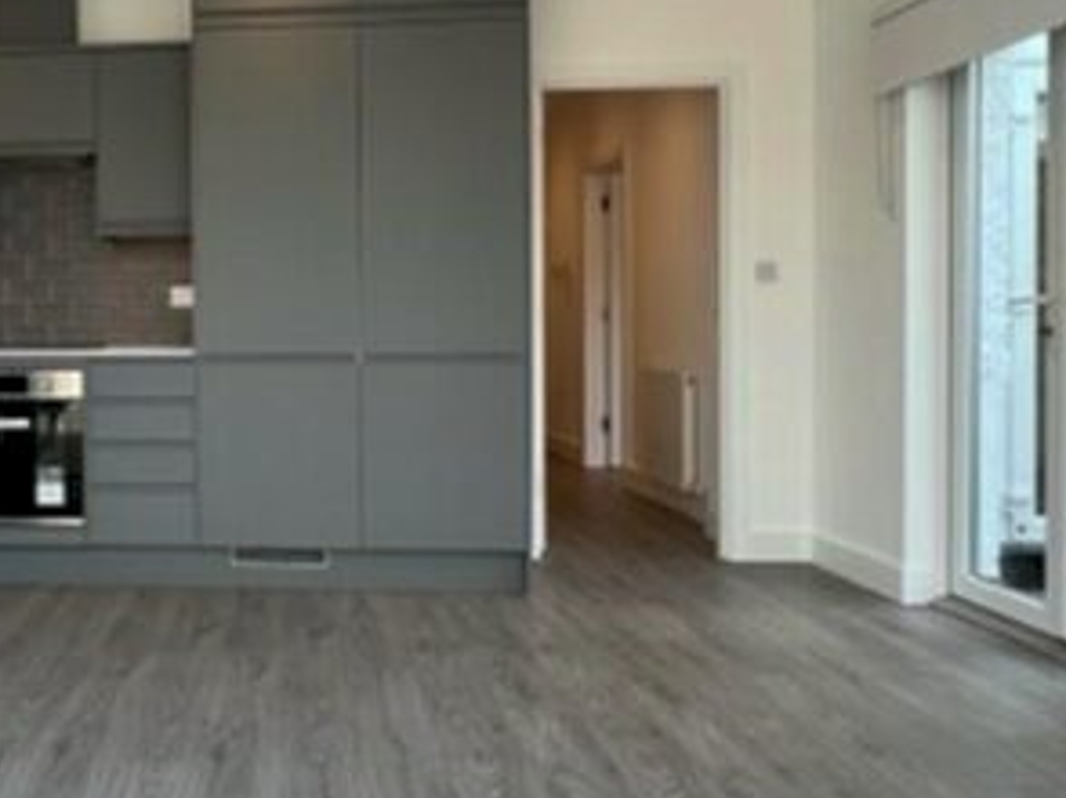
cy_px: 332
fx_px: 954
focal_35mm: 31
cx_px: 196
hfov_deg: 54.0
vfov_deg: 45.2
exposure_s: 1/122
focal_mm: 1.57
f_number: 1.8
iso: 50
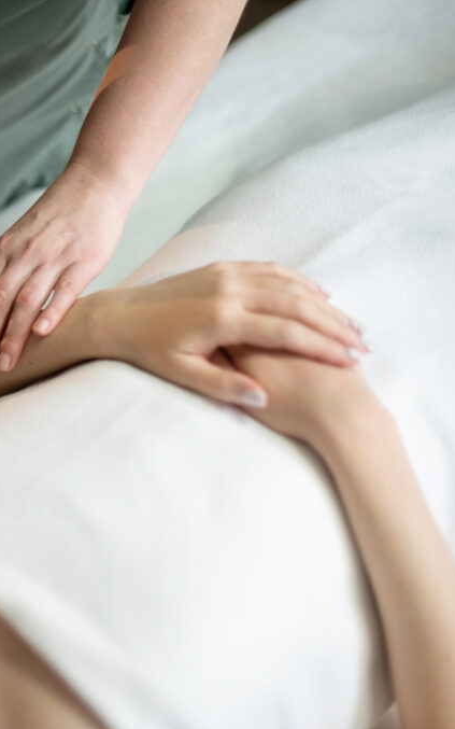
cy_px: 366
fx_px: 1528
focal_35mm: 77
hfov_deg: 16.3
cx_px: -90
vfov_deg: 26.8
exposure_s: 1/160
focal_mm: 50
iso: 250
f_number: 1.8
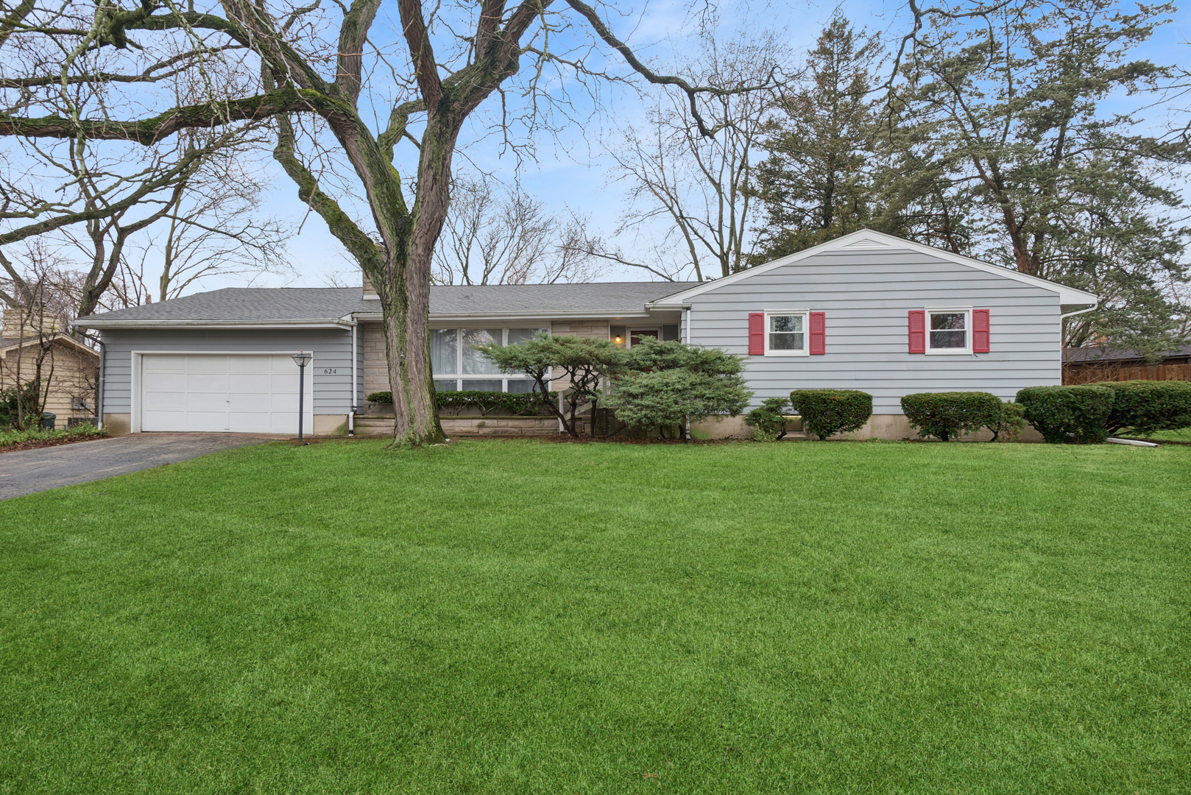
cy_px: 398
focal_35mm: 20
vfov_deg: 62.0
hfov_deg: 84.0
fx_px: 662
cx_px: 596
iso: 400
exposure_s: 1/15
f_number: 11
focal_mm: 20
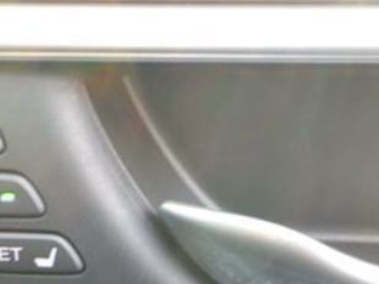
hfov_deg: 25.3
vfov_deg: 18.1
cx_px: 215
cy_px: 350
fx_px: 843
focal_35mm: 77
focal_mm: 4.1
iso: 220
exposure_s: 1/30
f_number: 3.3
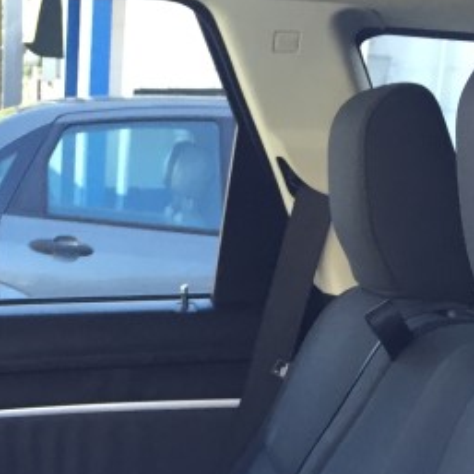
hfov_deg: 16.6
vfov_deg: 15.9
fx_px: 1580
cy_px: 679
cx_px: -35
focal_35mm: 102
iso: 64
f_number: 2.2
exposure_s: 1/30
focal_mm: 4.15
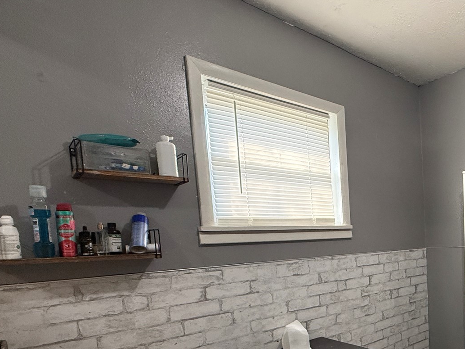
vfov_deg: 50.4
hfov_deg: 60.1
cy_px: 269
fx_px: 349
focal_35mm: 26
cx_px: 392
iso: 640
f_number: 2.2
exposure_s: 1/120
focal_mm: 2.22
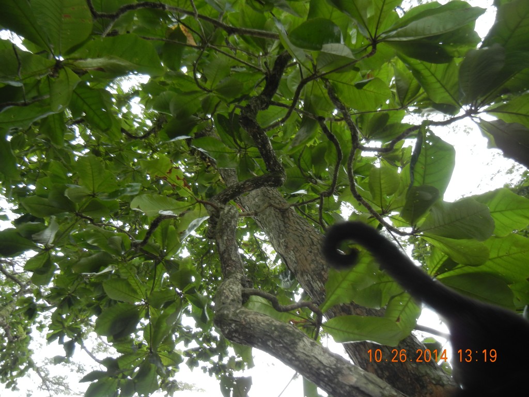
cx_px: 264
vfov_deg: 46.8
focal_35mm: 30
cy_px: 198
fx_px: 458
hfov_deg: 60.0
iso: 160
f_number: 3.5
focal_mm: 5.4
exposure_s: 1/123
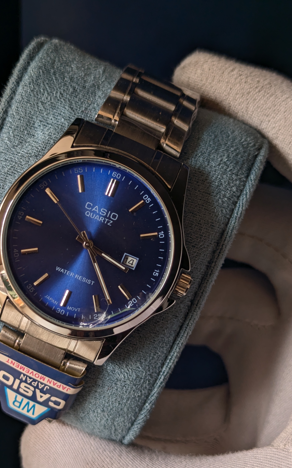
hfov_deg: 21.6
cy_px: 275
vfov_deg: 33.9
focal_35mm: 60
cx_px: 102
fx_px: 764
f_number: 1.85
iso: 47
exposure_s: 1/150
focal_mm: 6.81
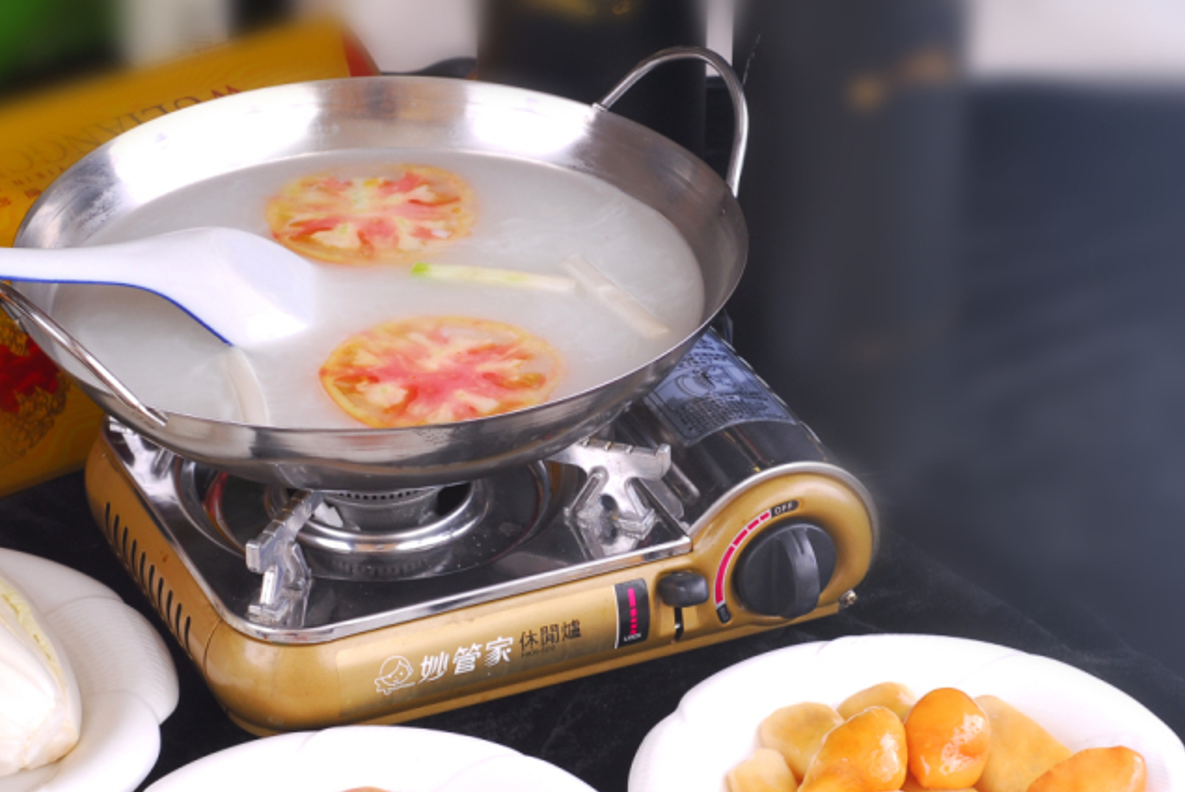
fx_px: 4776
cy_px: 558
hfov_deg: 14.1
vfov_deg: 9.5
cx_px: 423
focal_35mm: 145
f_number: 7.1
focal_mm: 60
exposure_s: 1/200
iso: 100
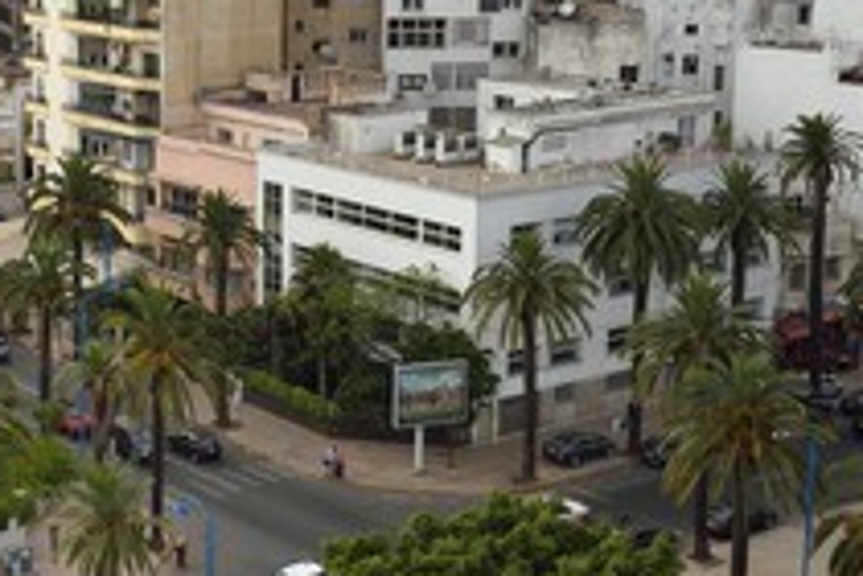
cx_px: 148
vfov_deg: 19.3
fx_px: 1678
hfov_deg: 28.1
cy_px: 136
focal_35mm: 70
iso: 200
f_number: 10
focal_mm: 35
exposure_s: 1/200
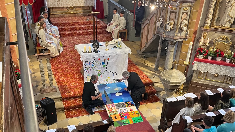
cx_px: 120
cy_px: 90
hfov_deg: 66.1
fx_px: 181
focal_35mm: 29
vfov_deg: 39.6
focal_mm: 5.1
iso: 160
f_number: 1.6
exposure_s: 1/50
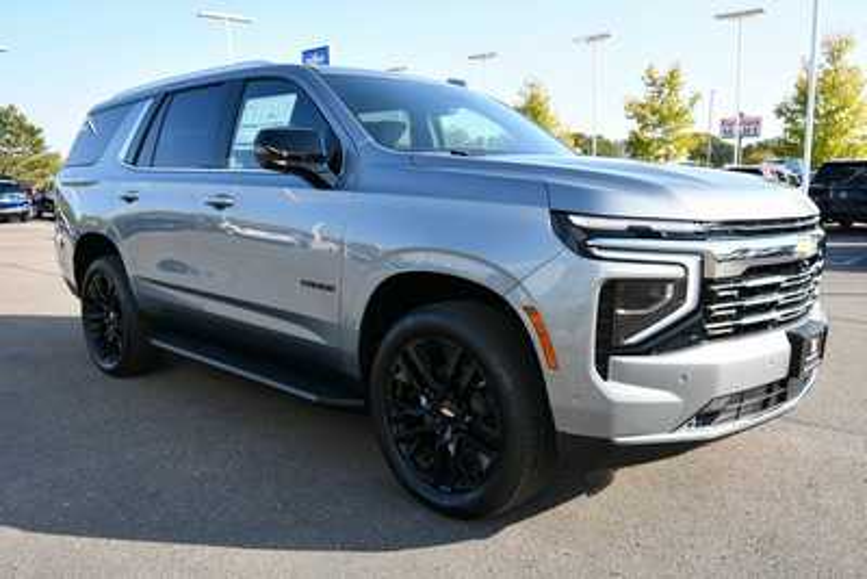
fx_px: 723
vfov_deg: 43.6
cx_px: 434
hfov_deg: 61.9
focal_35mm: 30
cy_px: 290
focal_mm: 20
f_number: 6.3
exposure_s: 1/250
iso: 200
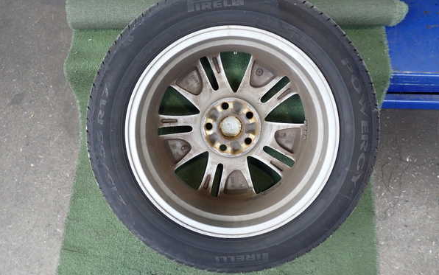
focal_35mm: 32
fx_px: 383
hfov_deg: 59.6
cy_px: 130
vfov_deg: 39.5
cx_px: 220
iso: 200
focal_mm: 5.4
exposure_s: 1/80
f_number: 2.3
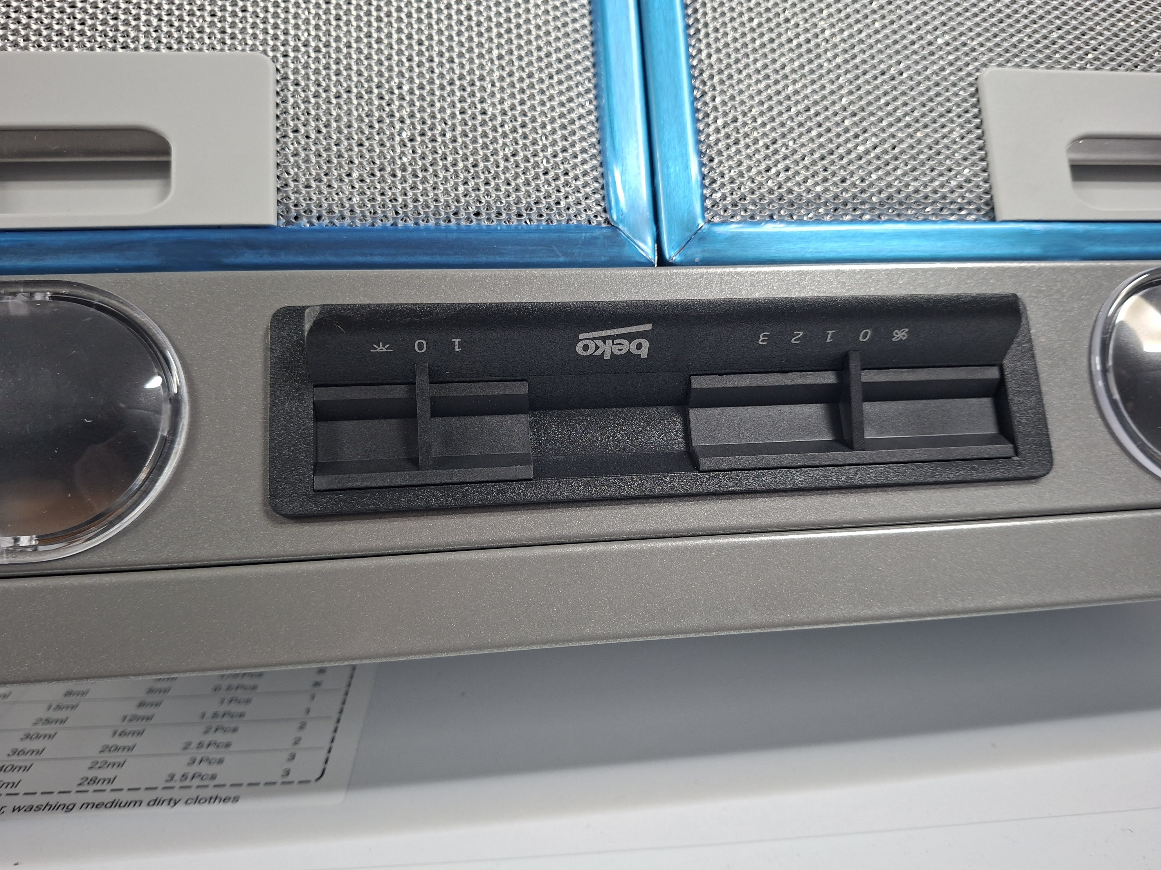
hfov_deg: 73.9
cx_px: 580
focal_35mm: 23
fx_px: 771
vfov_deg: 58.9
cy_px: 435
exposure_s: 1/50
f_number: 1.8
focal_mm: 5.54
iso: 320
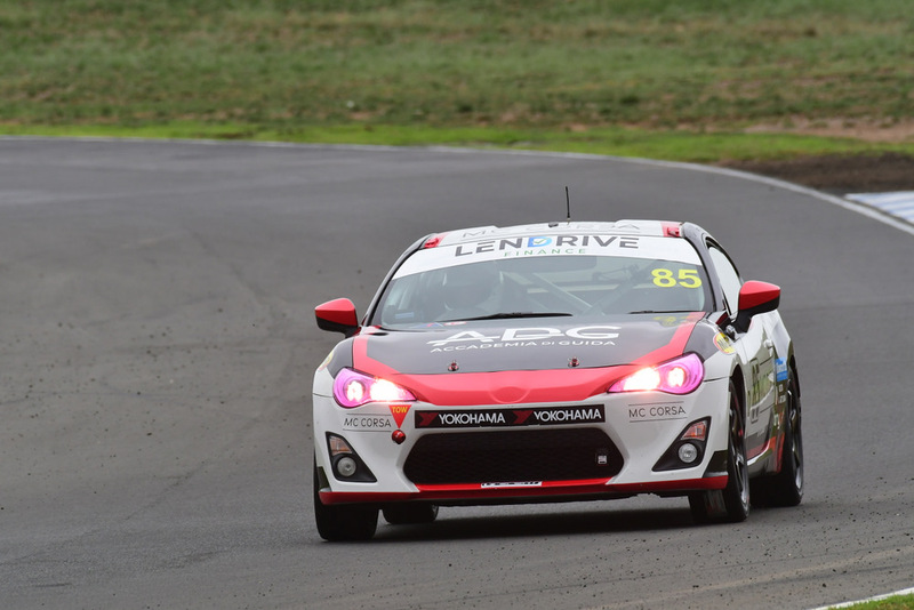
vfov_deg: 1.8
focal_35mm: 750
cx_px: 457
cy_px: 305
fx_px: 19048
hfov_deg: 2.7
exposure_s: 1/640
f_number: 10
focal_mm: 500
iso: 640
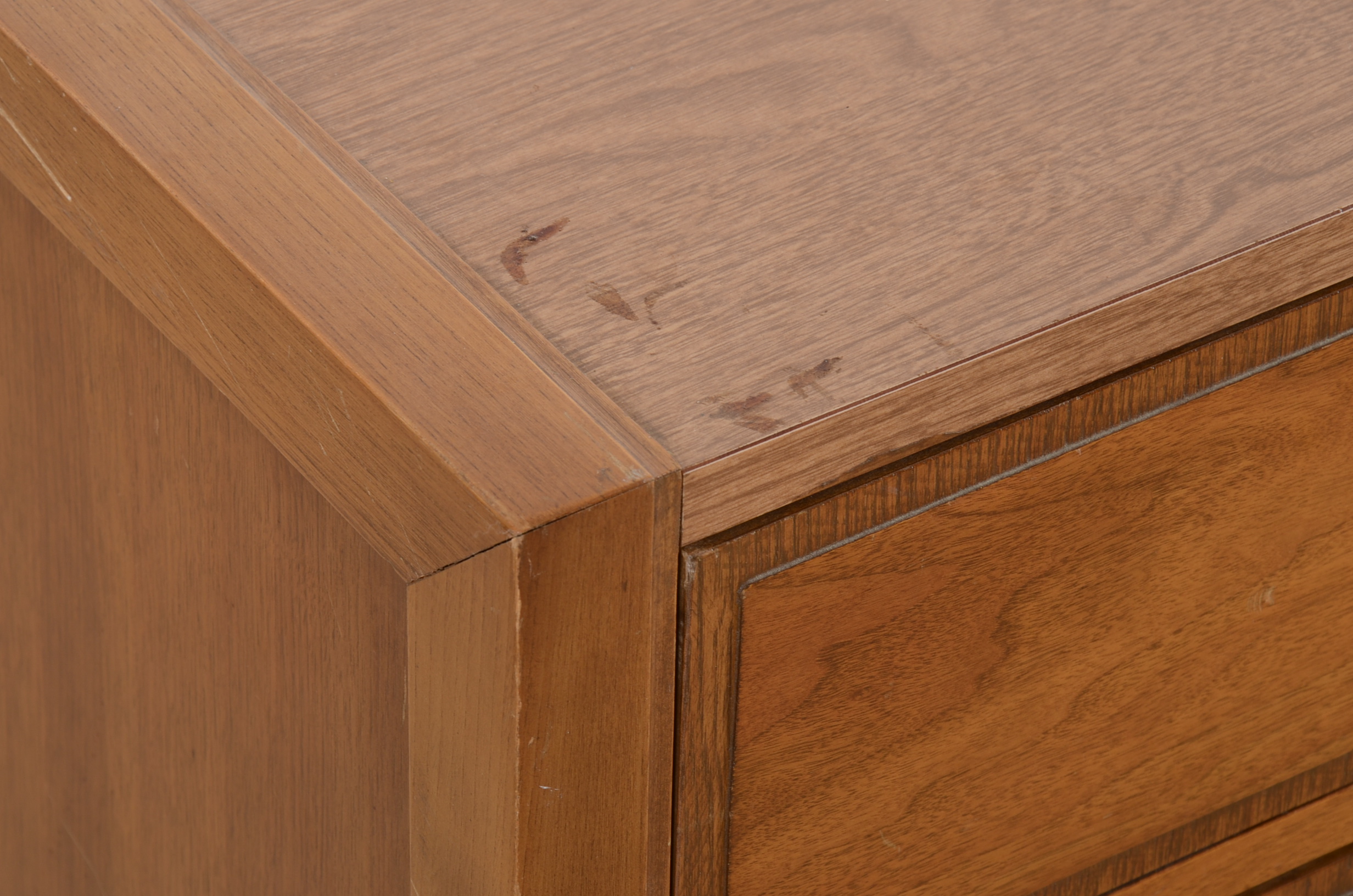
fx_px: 5907
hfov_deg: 13.1
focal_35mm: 158
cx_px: 676
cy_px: 448
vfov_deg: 8.7
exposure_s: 1/125
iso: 125
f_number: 11
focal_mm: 105
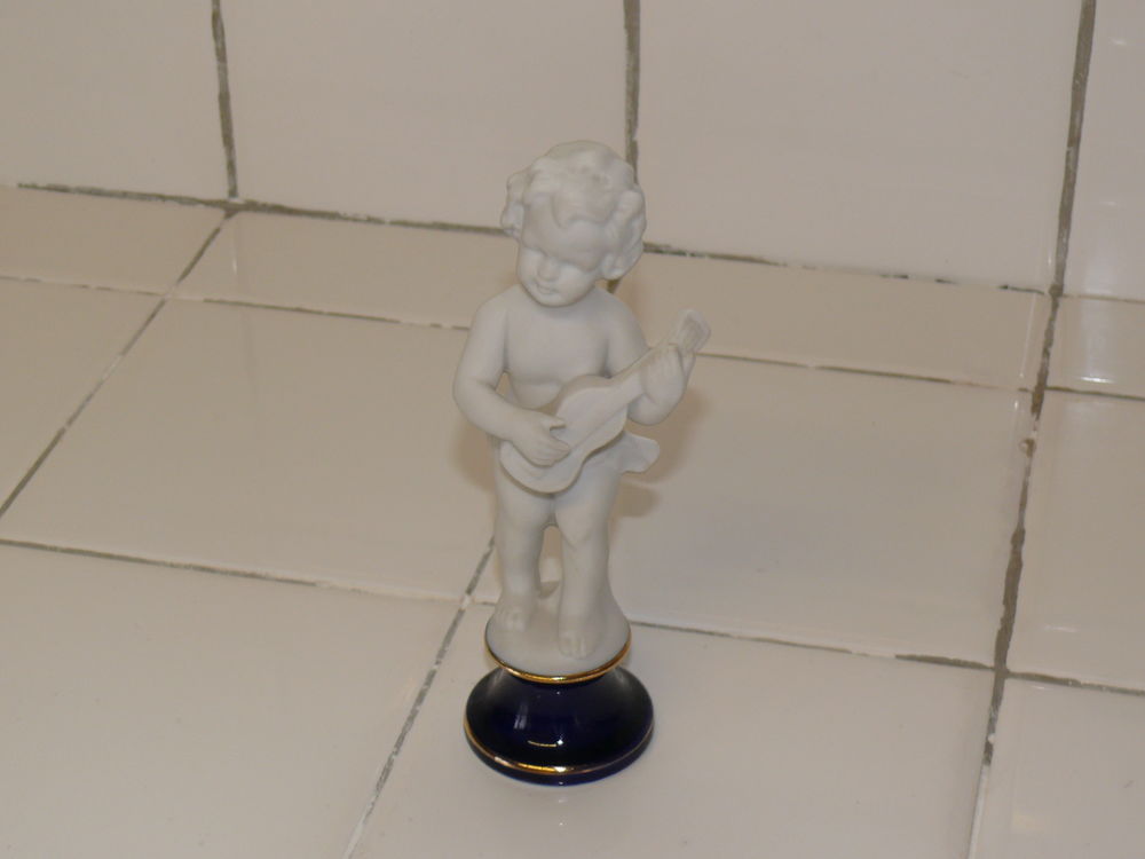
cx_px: 572
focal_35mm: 76
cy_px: 430
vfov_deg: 19.4
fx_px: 2514
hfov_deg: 25.7
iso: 100
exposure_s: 1/30
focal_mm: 12.6
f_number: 3.2
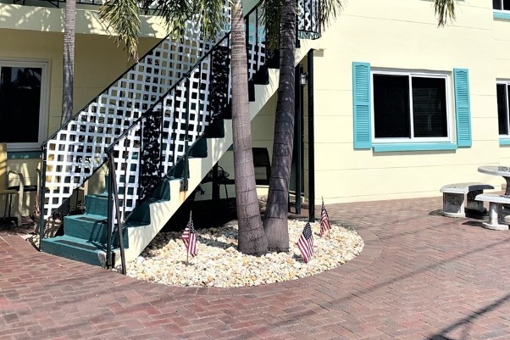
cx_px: 297
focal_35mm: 46
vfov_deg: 28.1
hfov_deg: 42.6
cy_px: 31
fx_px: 651
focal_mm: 4.25
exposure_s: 1/3650
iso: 25
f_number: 1.8
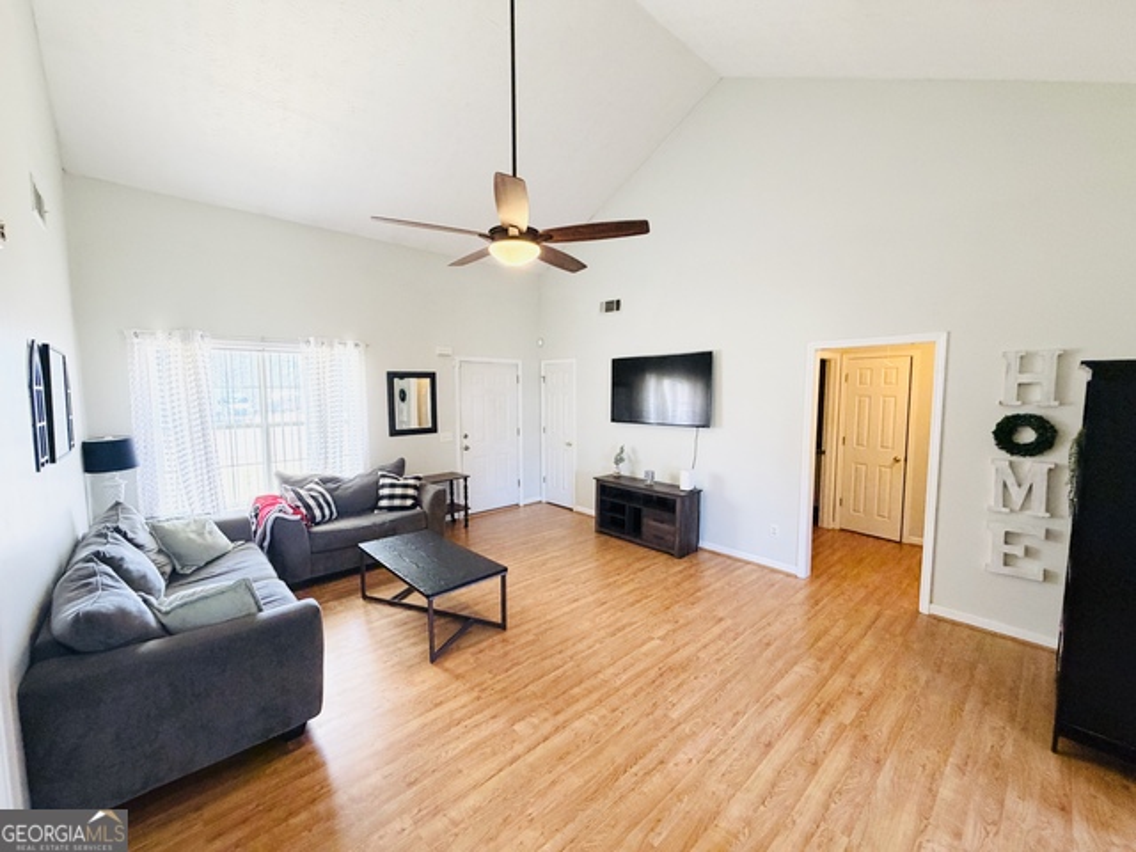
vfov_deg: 85.7
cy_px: 426
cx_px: 568
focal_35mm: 14
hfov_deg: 102.1
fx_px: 459
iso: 320
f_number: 2.2
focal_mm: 2.22
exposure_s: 1/60
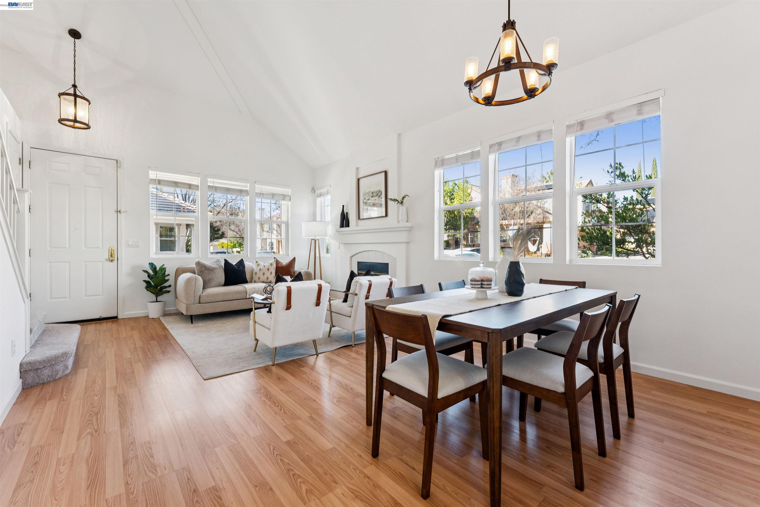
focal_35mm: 15
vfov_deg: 77.0
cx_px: 380
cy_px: 254
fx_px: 319
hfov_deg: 100.0
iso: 100
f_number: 9
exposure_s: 1/8
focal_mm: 15.1
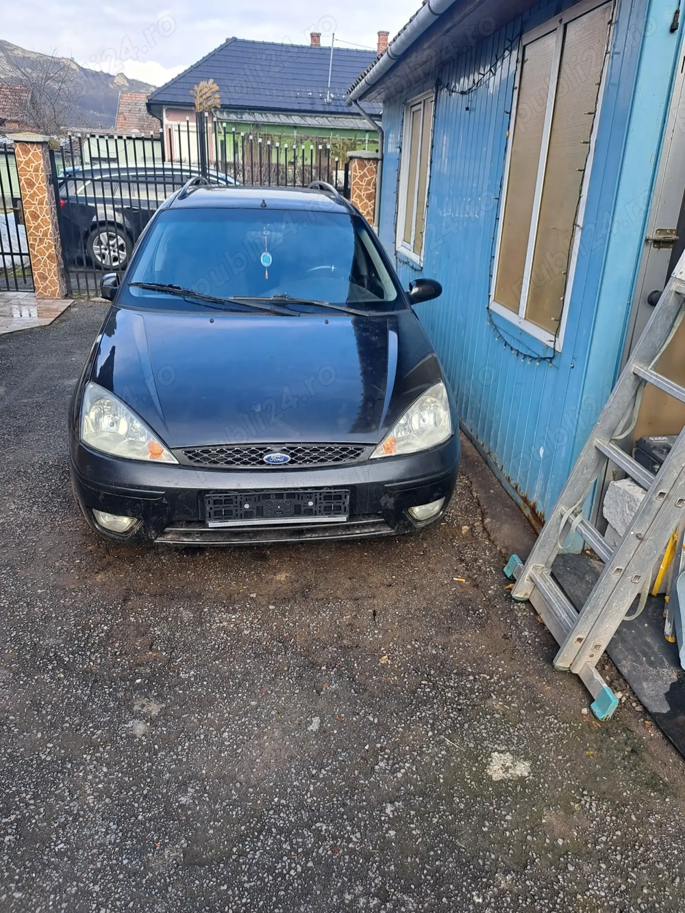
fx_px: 633
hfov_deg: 56.8
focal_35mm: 24
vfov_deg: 71.6
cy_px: 456
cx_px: 342
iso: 50
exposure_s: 1/211
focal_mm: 5.23
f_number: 1.8
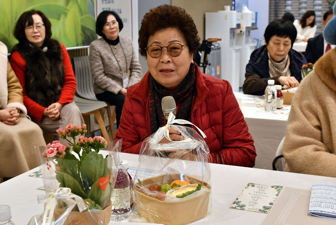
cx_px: 168
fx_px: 523
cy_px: 112
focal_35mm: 56
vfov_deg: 24.2
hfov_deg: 35.6
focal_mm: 28
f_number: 5.6
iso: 640
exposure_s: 1/60
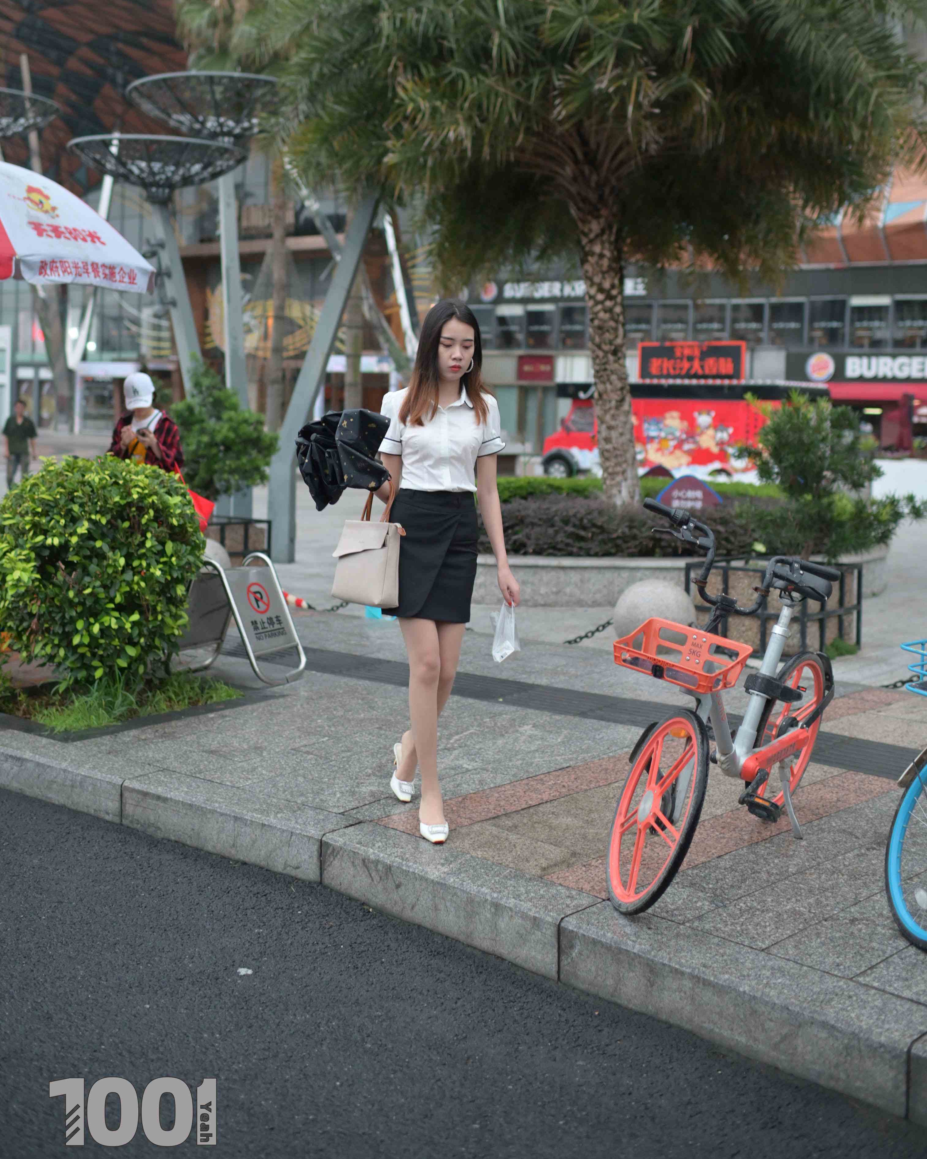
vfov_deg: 45.6
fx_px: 1372
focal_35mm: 40
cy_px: 479
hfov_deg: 37.3
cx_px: 470
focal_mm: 35
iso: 1000
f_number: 2
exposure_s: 1/200
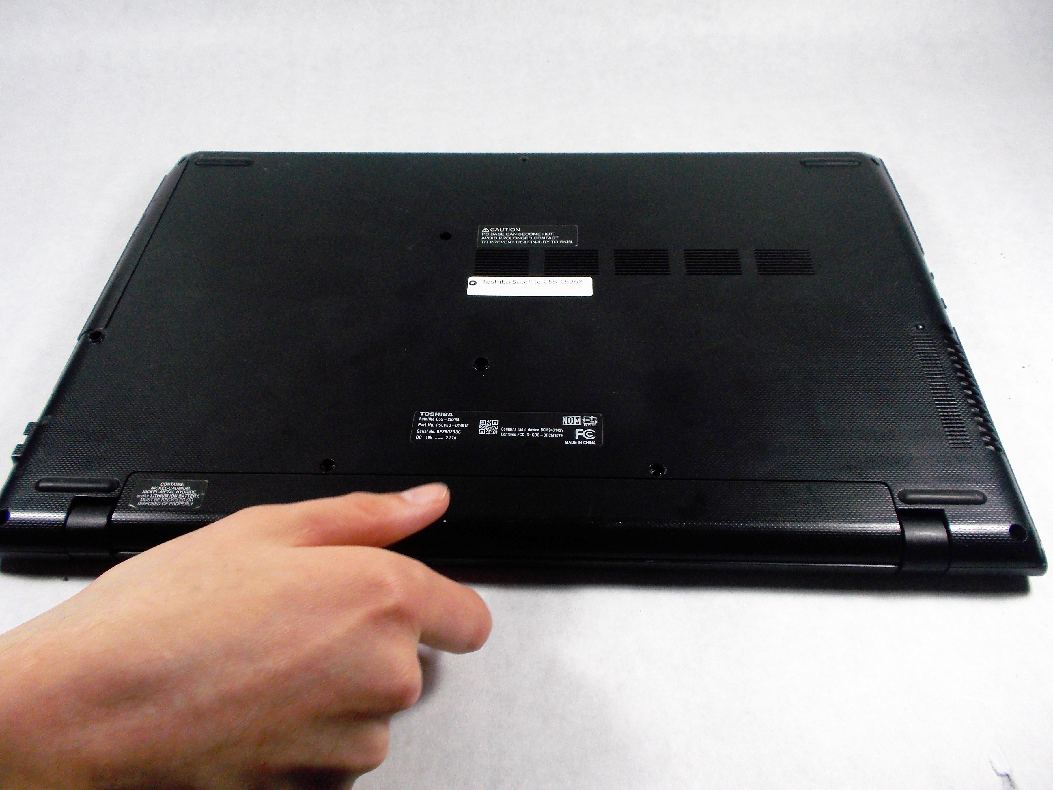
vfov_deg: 48.2
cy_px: 395
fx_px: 882
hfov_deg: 61.7
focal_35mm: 29
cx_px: 526
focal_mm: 4.1
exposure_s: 1/160
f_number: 3.3
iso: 80
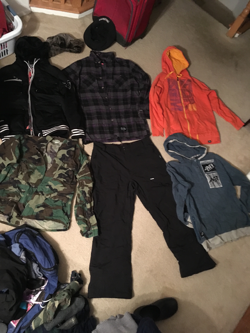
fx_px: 279
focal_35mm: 29
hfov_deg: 48.2
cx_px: 125
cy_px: 166
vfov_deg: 61.7
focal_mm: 4.15
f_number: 2.2
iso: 640
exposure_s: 1/15
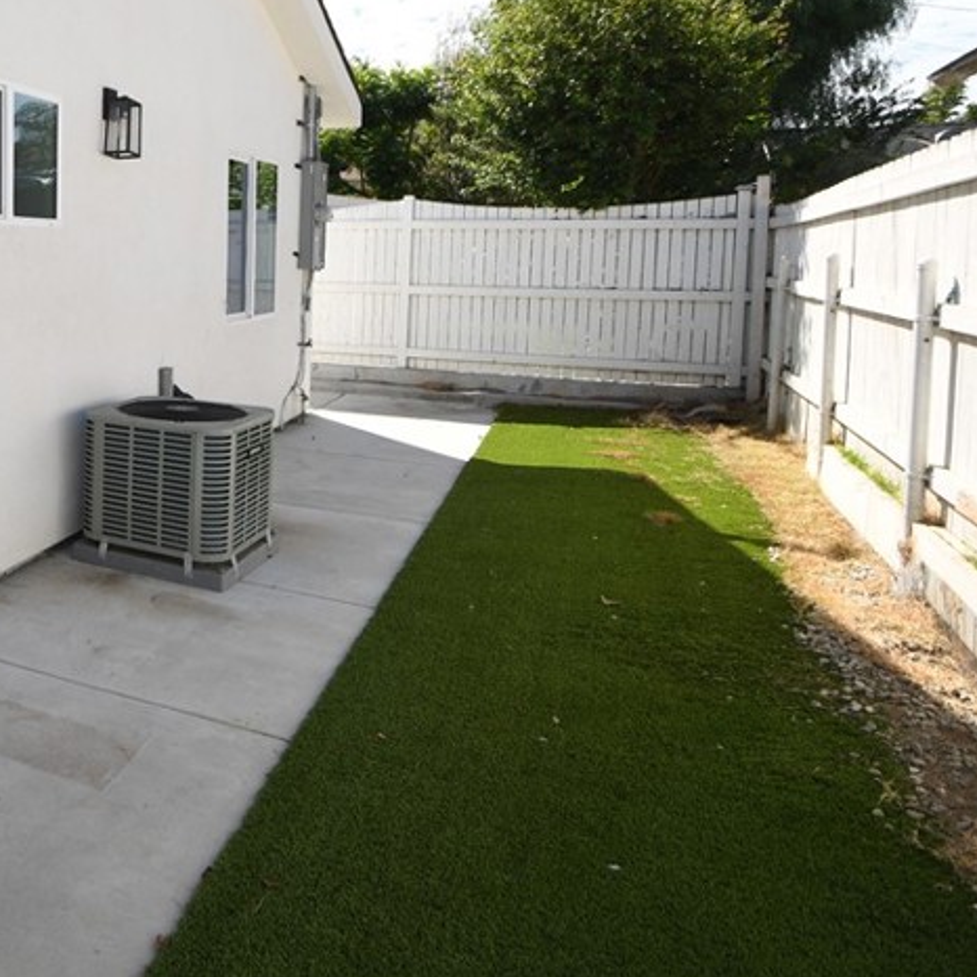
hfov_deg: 49.0
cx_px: 44
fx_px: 894
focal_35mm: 28
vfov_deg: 56.3
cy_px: 341
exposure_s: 1/200
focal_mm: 10
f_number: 7.1
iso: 100
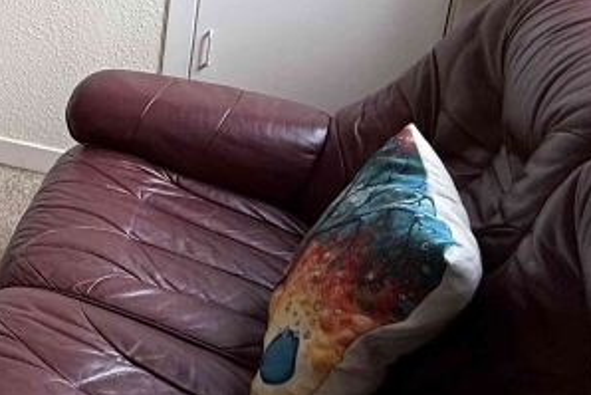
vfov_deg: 24.6
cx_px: -290
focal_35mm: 50
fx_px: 821
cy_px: -71
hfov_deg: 27.6
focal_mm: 2.22
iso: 50
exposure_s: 1/99
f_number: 2.2
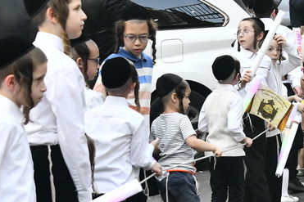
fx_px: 1274
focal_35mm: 151
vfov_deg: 9.1
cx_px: 240
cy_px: 107
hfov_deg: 13.5
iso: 1600
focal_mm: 40
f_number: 5.6
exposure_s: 1/250
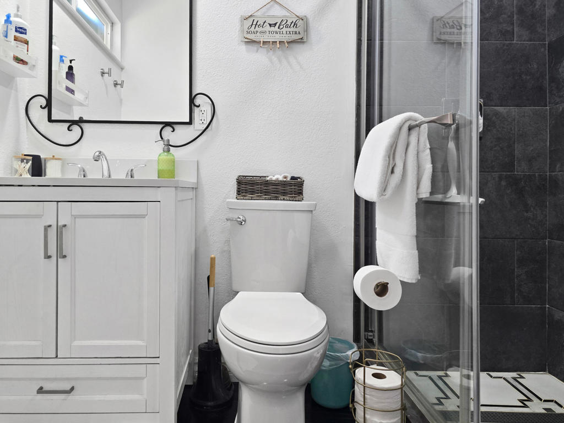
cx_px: 282
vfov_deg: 58.9
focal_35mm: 23
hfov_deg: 73.9
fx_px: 375
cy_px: 212
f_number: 1.7
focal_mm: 6.3
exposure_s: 1/120
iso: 250
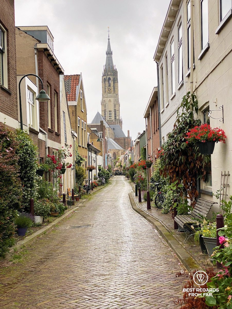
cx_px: 116
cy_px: 154
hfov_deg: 28.0
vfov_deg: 36.8
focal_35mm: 52
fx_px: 465
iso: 20
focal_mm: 6
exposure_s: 1/193
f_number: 2
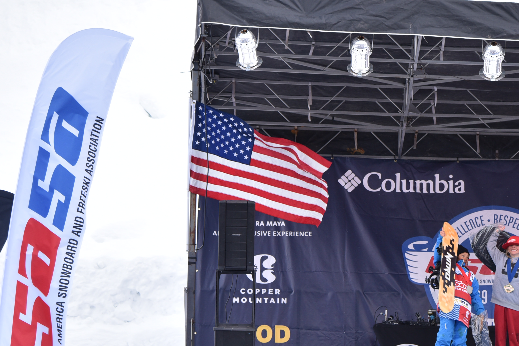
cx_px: 476
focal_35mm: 378
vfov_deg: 3.6
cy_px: 312
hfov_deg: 5.4
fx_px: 5451
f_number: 5.6
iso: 400
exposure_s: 1/320
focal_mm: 200
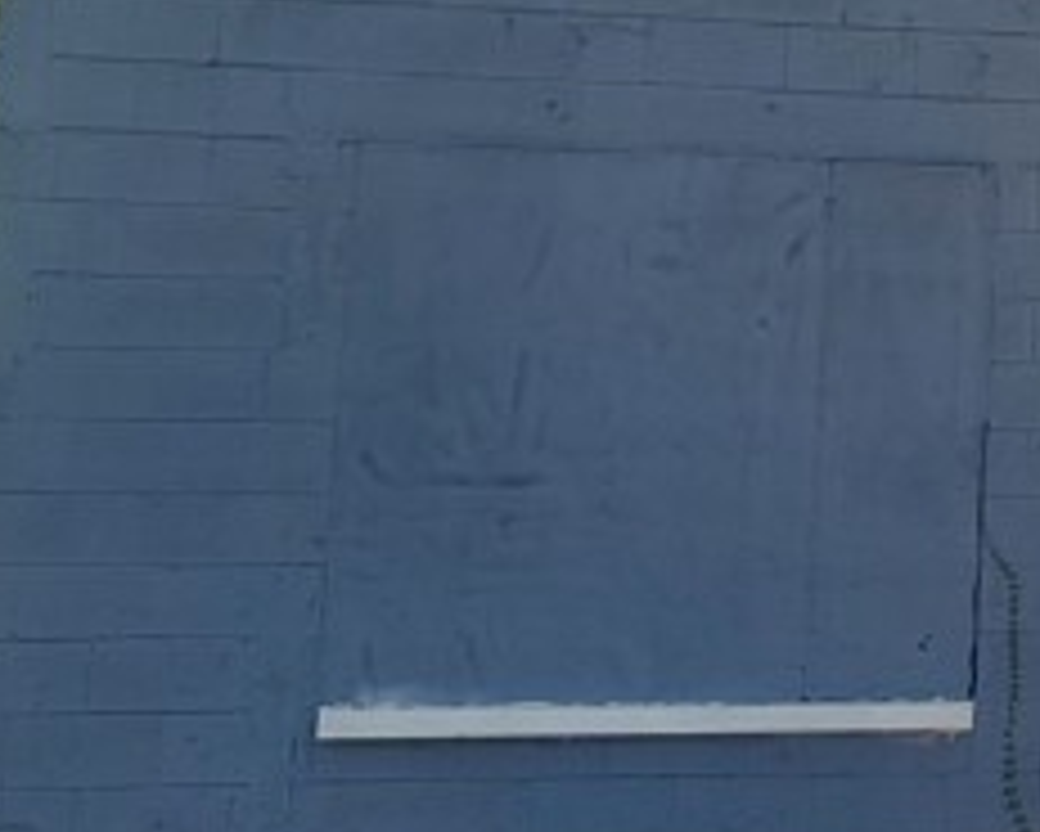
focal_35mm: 108
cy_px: -126
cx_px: 1423
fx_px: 3326
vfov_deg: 13.9
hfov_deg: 16.6
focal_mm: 7
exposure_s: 1/622
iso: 20
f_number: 1.8
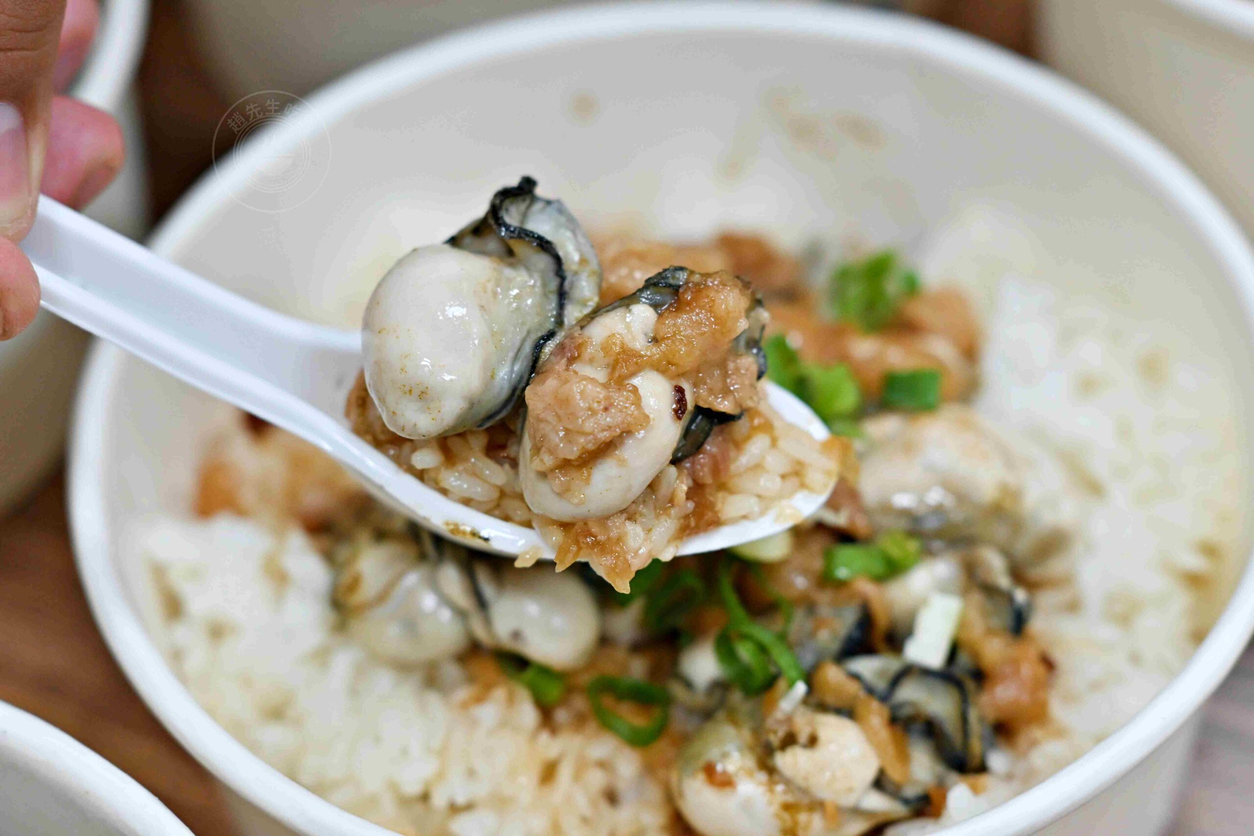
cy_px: 418
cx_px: 627
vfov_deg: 18.2
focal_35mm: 75
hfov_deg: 27.0
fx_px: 2612
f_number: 3.2
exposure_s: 1/200
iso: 560
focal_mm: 50
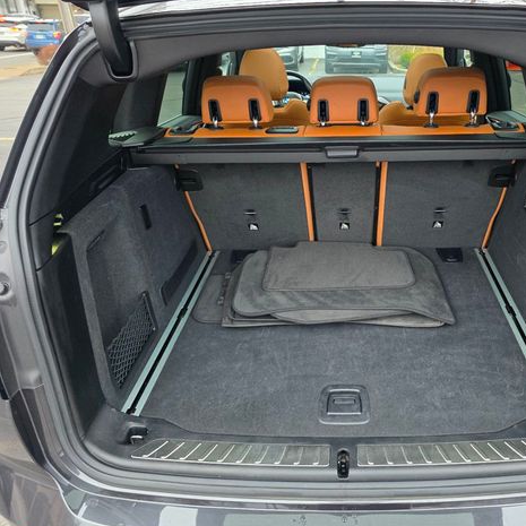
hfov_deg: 56.3
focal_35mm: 28
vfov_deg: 57.3
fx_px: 481
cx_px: 343
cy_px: 264
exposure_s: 1/120
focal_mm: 6.3
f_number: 1.7
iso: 250
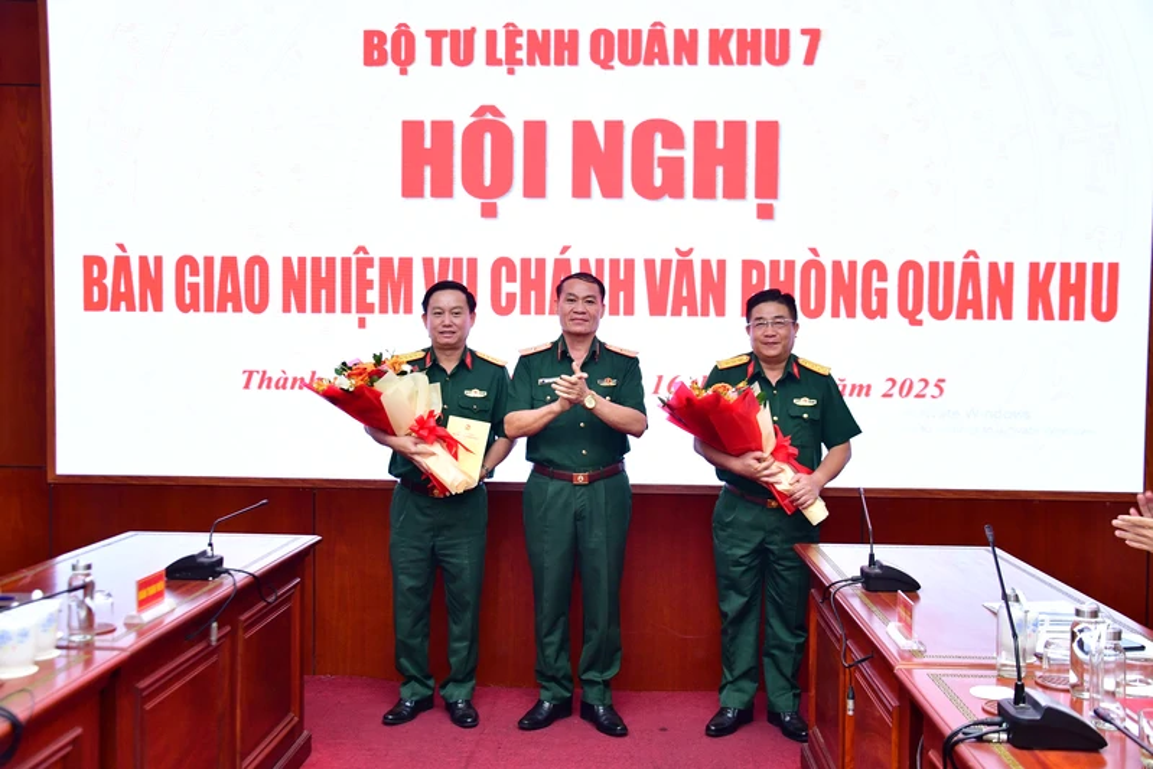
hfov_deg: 53.1
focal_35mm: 36
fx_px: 1153
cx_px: 576
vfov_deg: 36.9
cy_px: 384
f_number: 4
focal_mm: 24
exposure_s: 1/80
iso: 1250
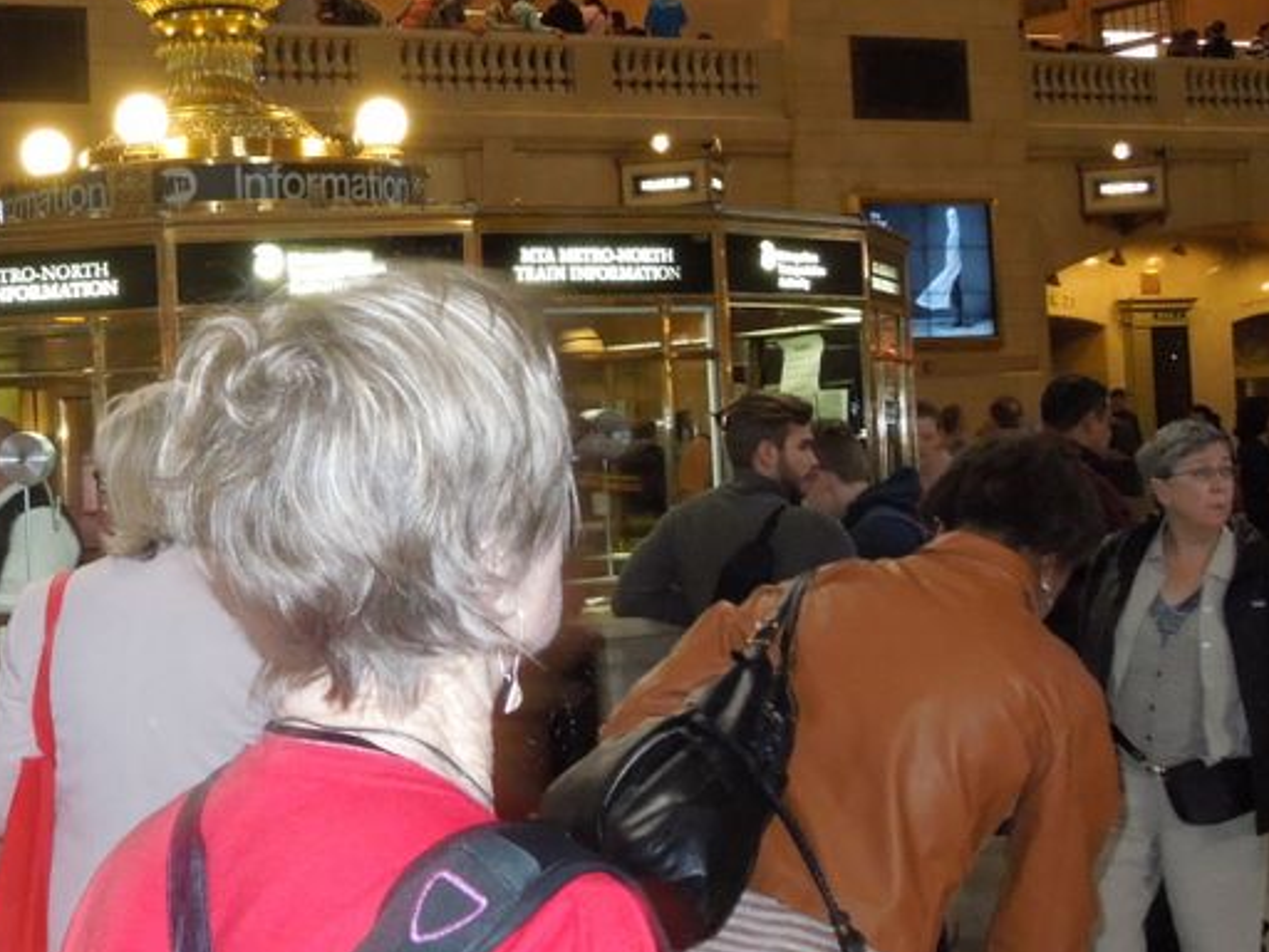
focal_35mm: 70
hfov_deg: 27.2
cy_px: 317
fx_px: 2566
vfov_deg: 20.9
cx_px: 245
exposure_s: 1/30
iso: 640
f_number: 3.7
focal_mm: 6.3
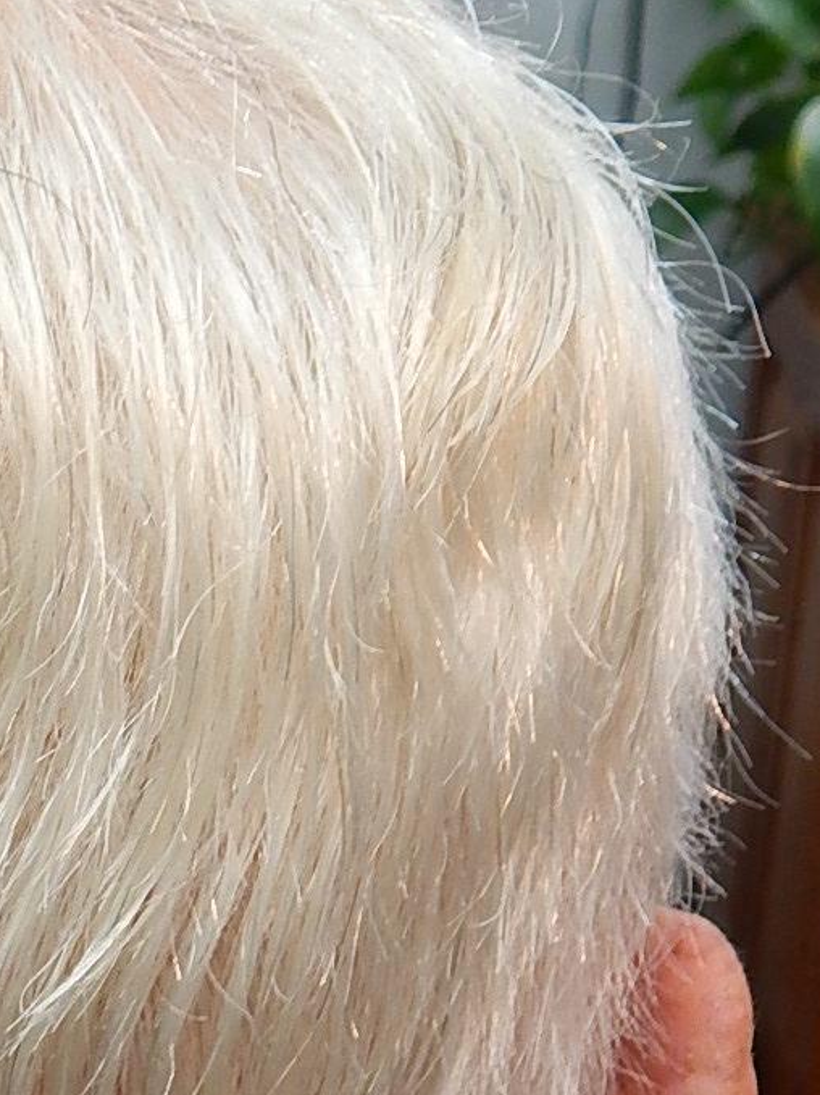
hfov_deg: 12.5
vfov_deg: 17.1
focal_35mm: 114
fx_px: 3603
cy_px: 966
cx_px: -284
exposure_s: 1/30
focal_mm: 6.1
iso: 160
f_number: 3.3
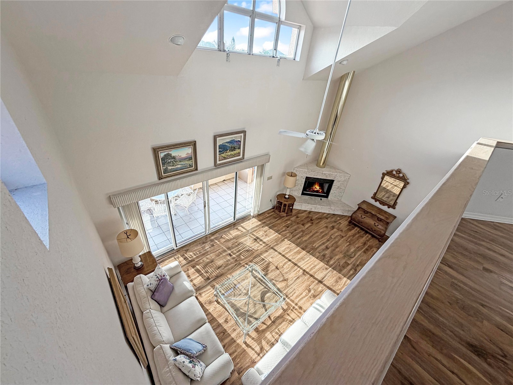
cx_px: 256
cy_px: 192
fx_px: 207
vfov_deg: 85.7
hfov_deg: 102.1
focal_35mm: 14
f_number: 2.2
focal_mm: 2.22
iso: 80
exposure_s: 1/121
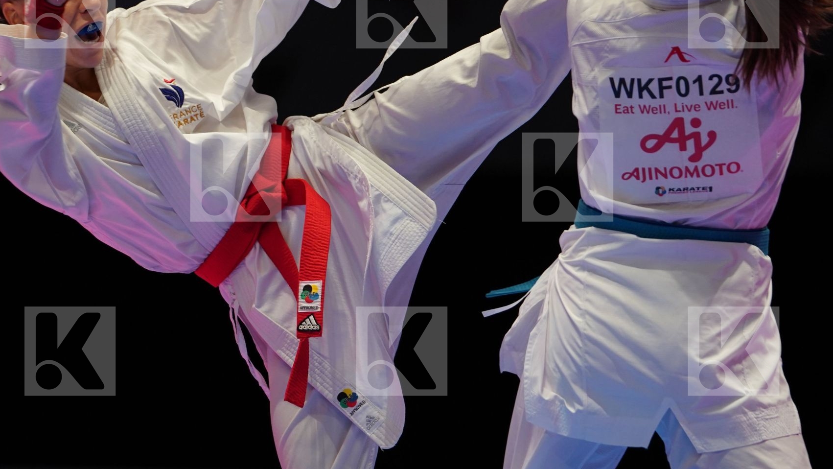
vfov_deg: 3.8
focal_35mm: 319
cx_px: 402
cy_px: 177
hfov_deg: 6.8
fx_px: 7047
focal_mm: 192
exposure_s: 1/1000
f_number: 2.8
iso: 1250
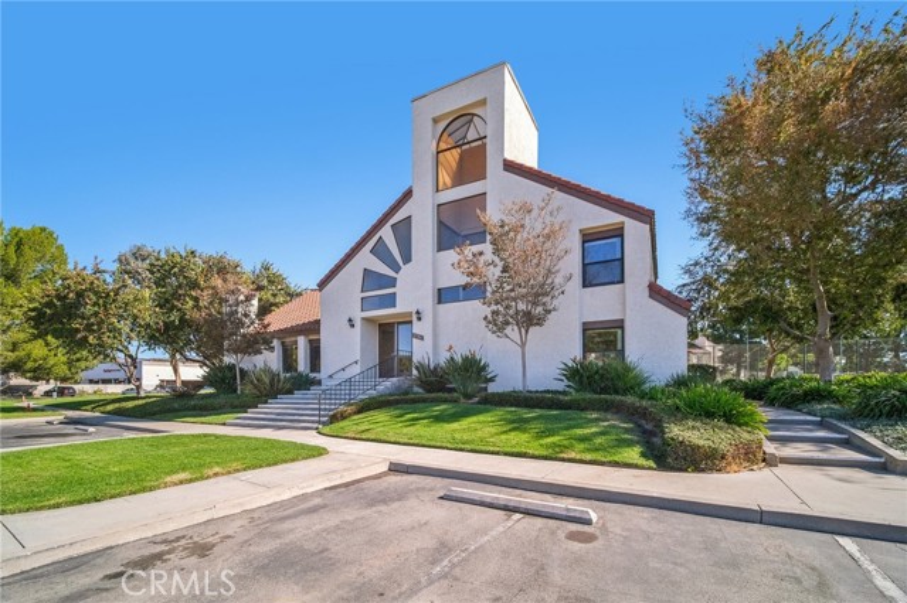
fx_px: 353
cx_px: 454
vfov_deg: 81.1
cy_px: 302
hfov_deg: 104.3
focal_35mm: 14
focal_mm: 9
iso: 160
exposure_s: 1/150
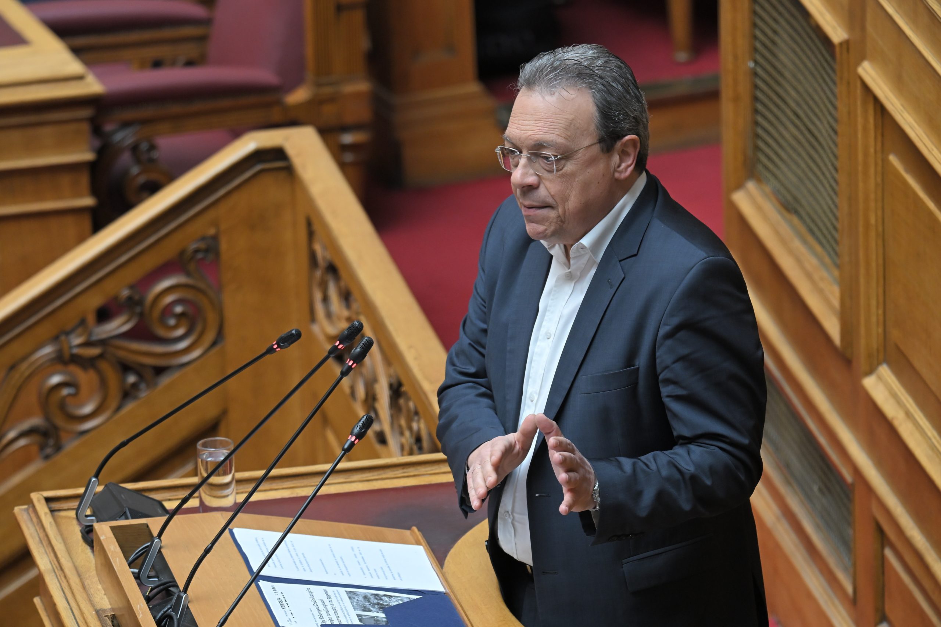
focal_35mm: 370
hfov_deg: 5.6
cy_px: 314
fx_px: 9671
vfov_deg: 3.7
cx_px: 470
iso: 2500
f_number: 6
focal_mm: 370
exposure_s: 1/250
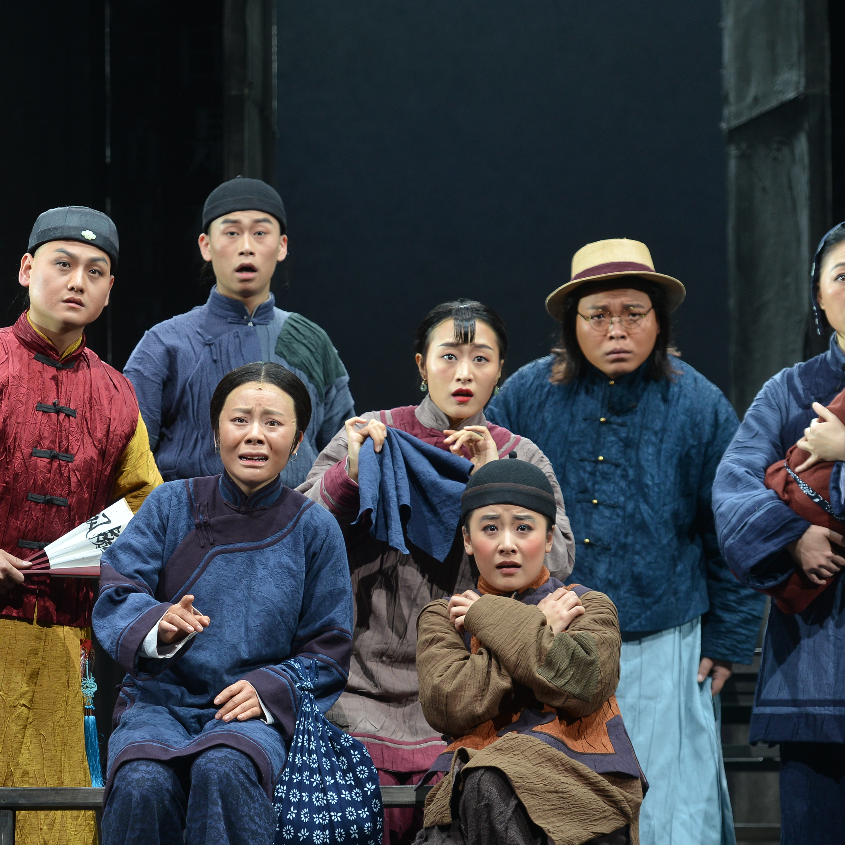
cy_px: 505
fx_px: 5220
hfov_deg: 9.2
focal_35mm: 189
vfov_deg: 9.3
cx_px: 189
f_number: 3.5
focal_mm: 116
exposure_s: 1/500
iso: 400
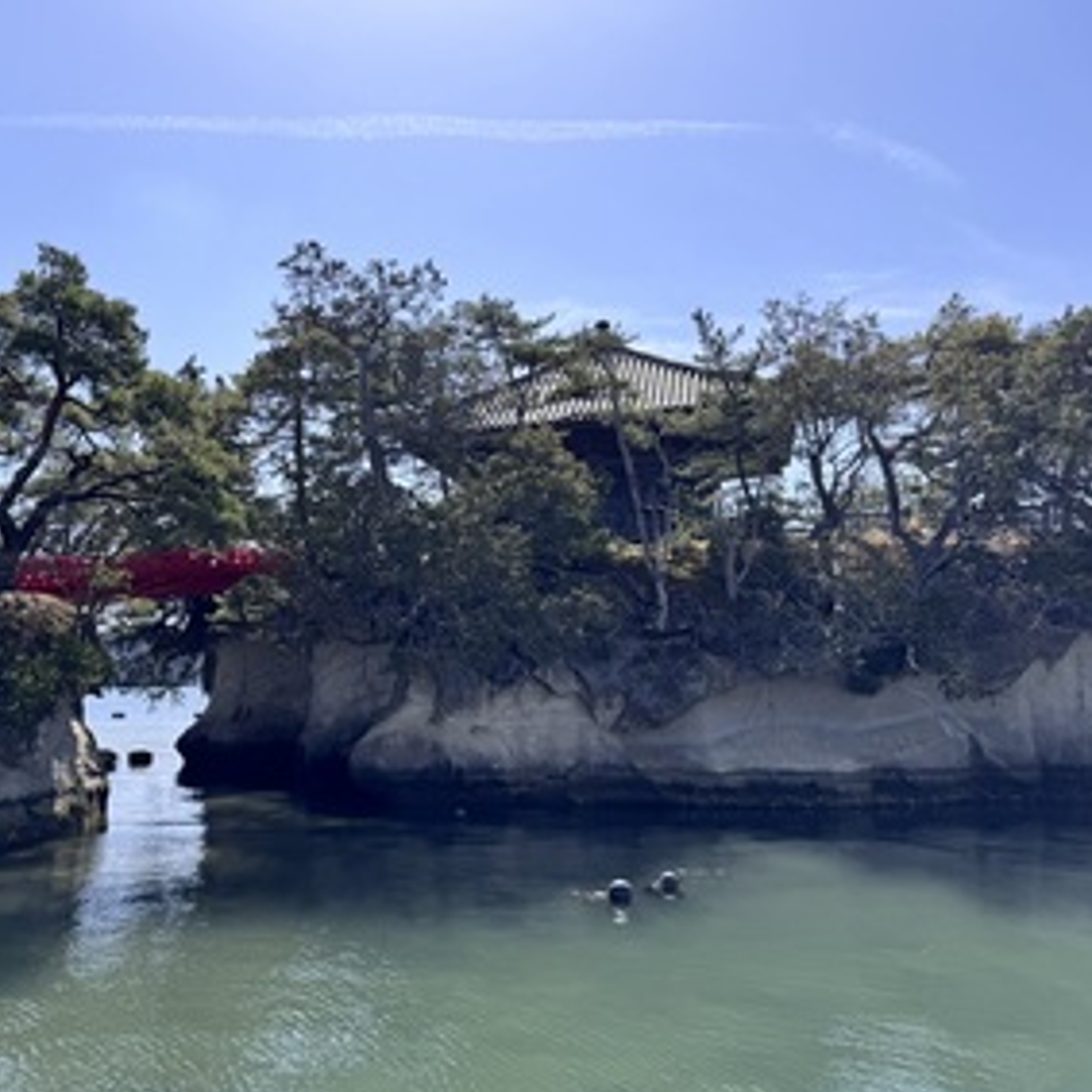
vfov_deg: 54.0
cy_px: 571
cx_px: 336
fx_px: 1071
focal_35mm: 30
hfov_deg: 52.6
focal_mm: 6.86
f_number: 1.78
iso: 80
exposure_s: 1/4608
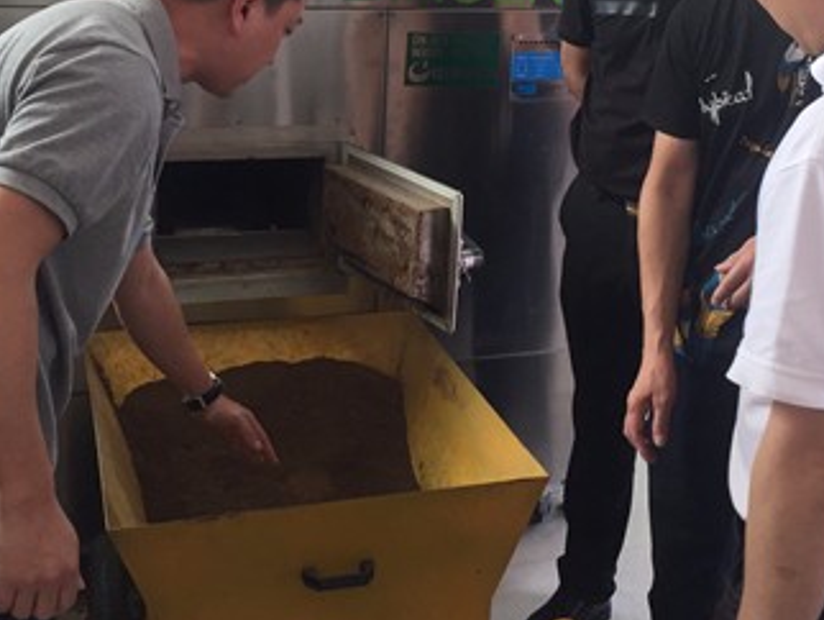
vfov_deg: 26.6
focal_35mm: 54
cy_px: 136
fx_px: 1286
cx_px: 438
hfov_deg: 35.5
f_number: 2.2
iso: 50
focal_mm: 4.15
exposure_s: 1/100
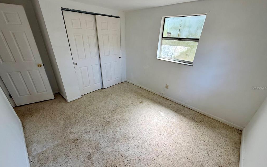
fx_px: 109
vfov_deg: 74.7
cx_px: 133
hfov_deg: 101.5
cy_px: 88
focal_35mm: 15
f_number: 2.2
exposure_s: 1/99
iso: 80
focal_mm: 2.22
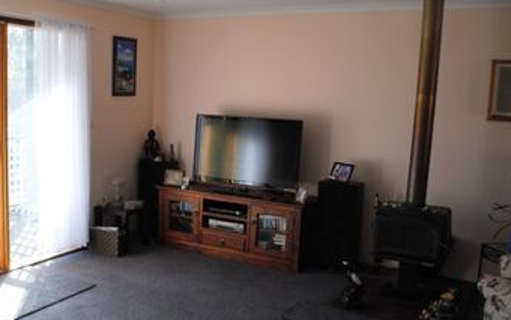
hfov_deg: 51.0
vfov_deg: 33.6
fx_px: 530
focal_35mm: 38
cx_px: 192
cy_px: 175
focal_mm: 18
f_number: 5
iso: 200
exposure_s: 1/100
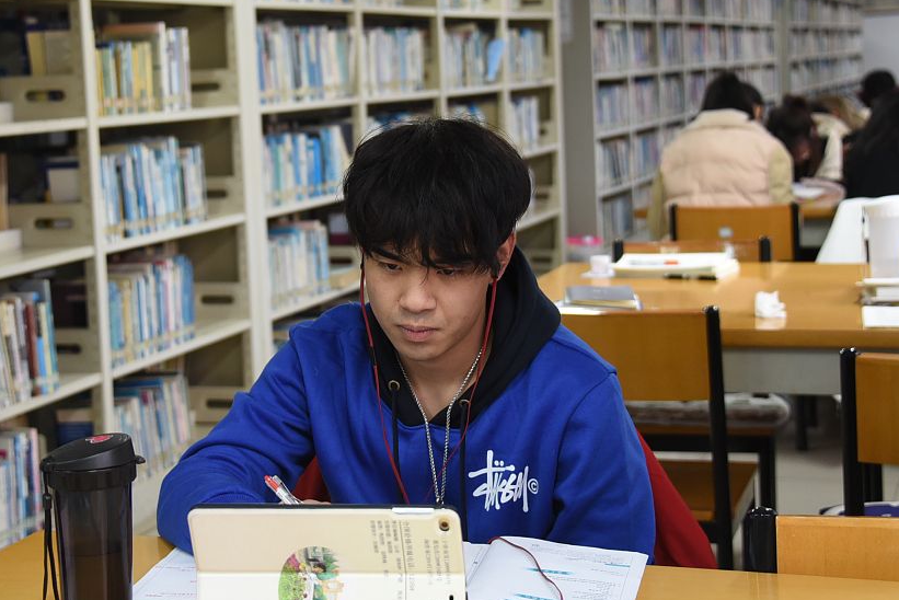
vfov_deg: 17.9
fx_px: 1898
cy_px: 230
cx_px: 410
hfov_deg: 26.6
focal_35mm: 76
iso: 1800
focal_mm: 52
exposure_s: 1/50
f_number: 4.5
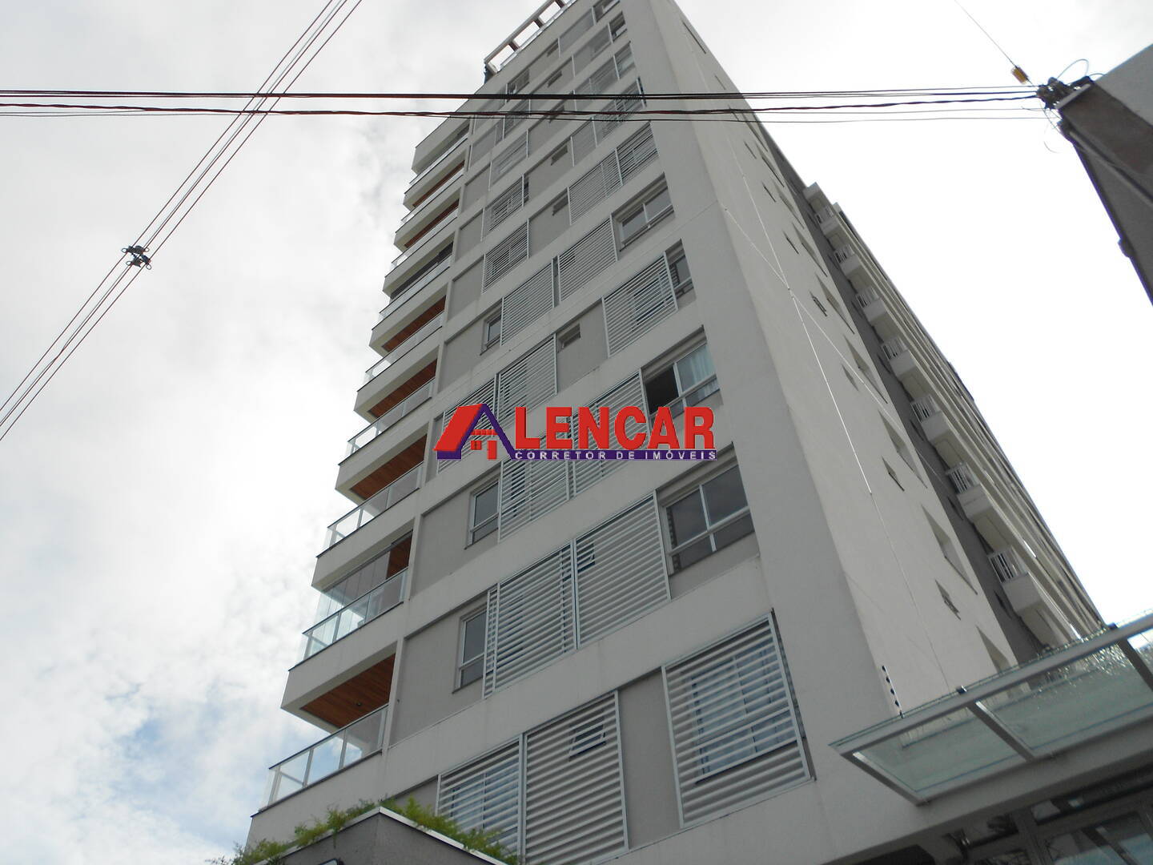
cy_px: 432
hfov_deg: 67.3
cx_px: 576
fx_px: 866
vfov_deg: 53.1
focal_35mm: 26
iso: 80
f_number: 3.2
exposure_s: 1/1500
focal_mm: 4.6
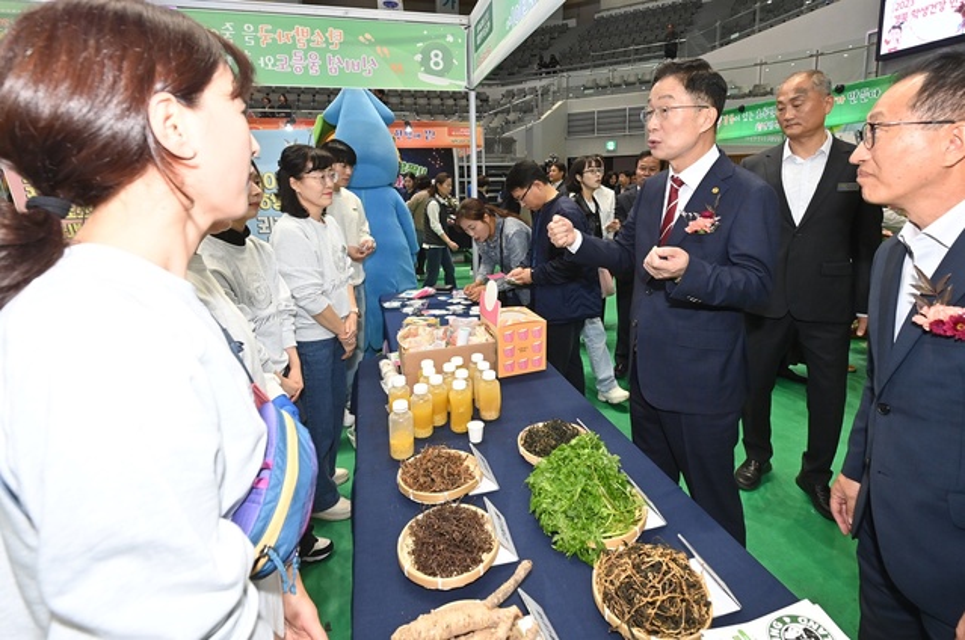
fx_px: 375
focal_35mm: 14
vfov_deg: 81.0
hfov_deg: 104.3
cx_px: 482
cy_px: 320
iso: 1600
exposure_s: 1/250
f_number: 6.3
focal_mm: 14
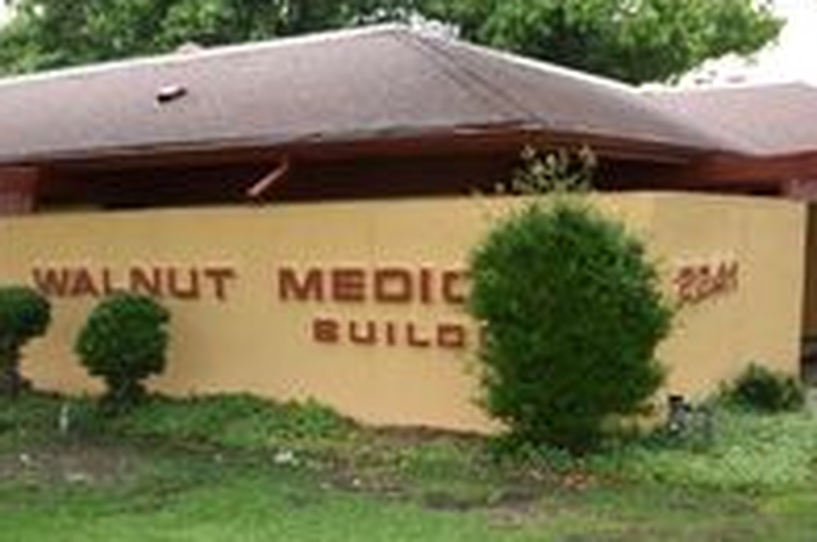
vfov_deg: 28.7
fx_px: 1042
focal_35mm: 46
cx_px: 329
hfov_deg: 42.6
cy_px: 406
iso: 100
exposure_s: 1/60
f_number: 5.6
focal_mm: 12
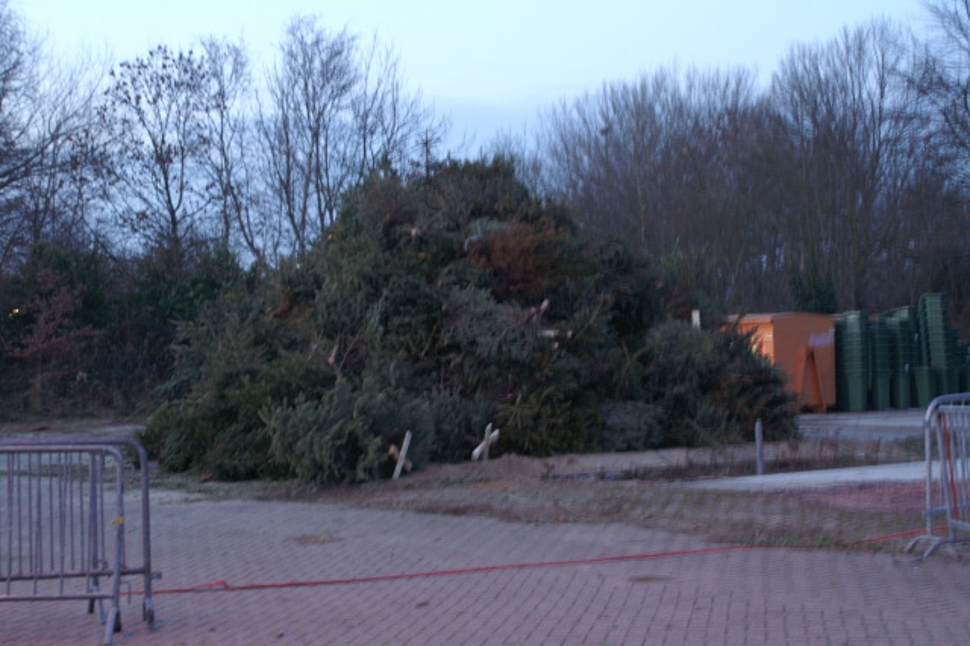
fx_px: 1818
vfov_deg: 20.1
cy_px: 323
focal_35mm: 68
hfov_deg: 29.9
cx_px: 485
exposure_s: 1/4
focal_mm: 45
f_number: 5.6
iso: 800
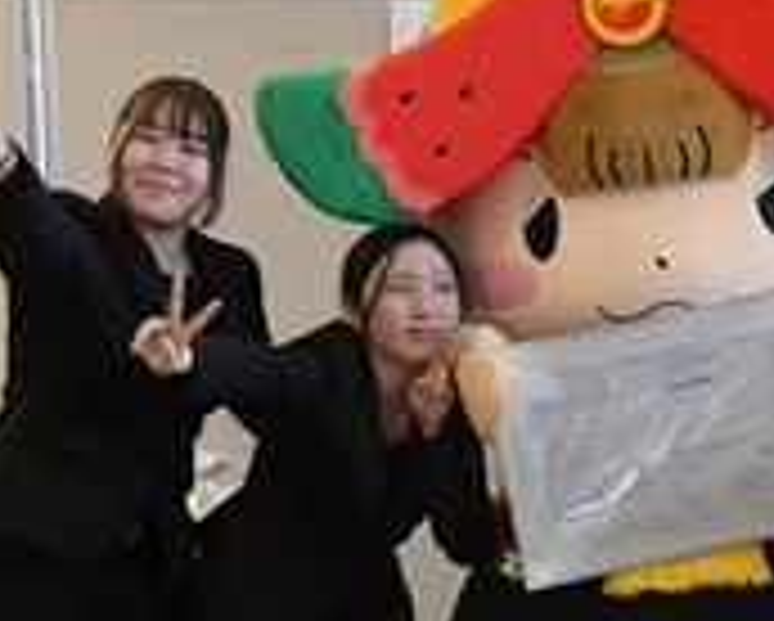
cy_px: 443
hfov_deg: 14.5
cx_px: 684
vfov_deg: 11.8
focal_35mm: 131
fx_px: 3004
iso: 5000
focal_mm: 32
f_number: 8
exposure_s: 1/100
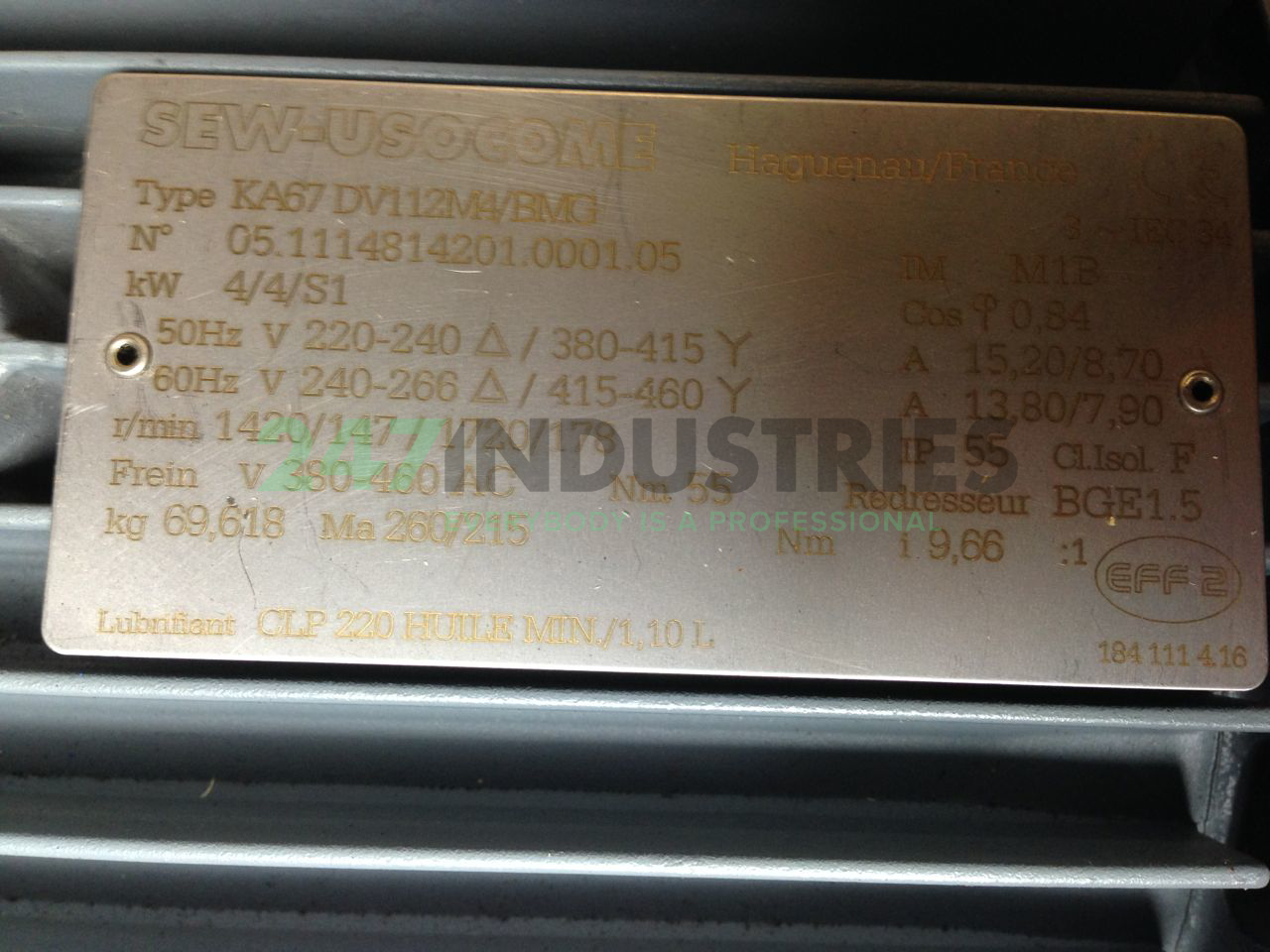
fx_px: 1211
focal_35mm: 33
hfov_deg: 55.4
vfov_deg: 42.9
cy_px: 476
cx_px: 635
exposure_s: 1/20
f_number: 2.4
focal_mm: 4.12
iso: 100
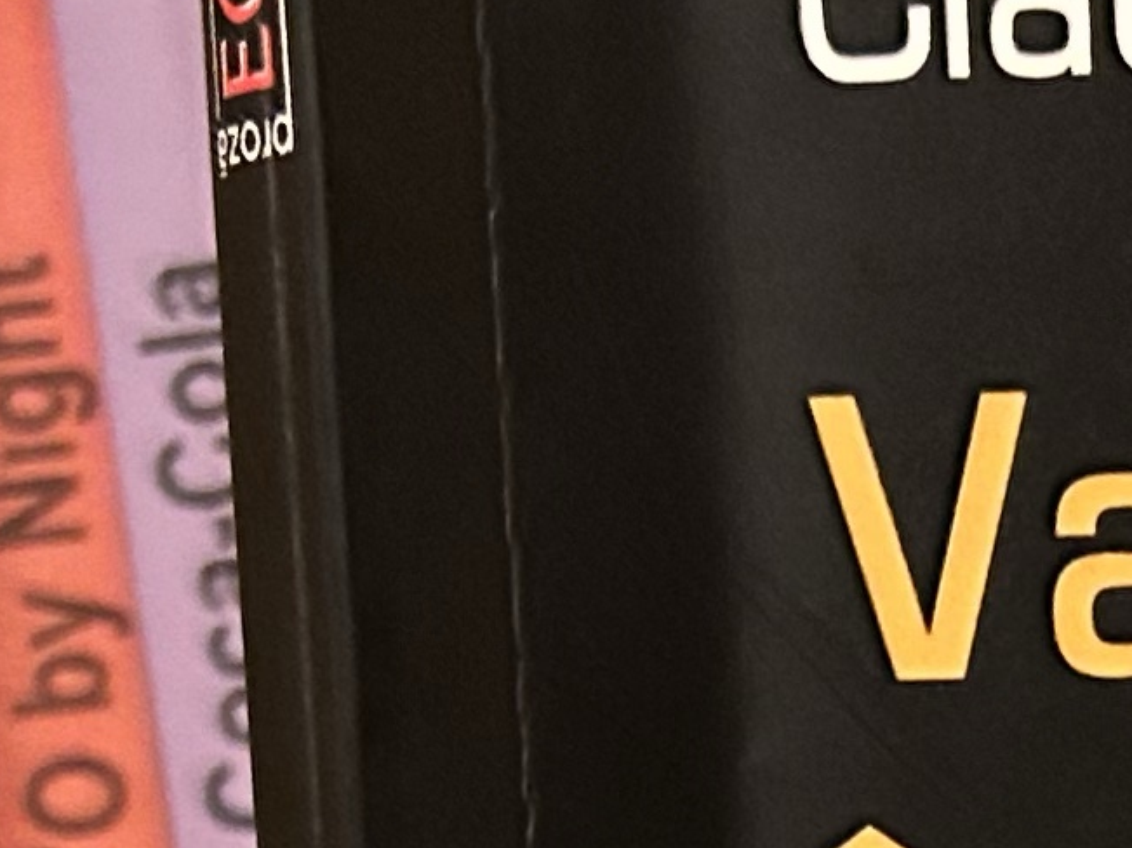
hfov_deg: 11.9
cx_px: 1509
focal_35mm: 161
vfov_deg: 8.8
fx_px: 5264
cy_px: 1531
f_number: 1.5
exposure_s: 1/33
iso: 640
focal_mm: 5.7
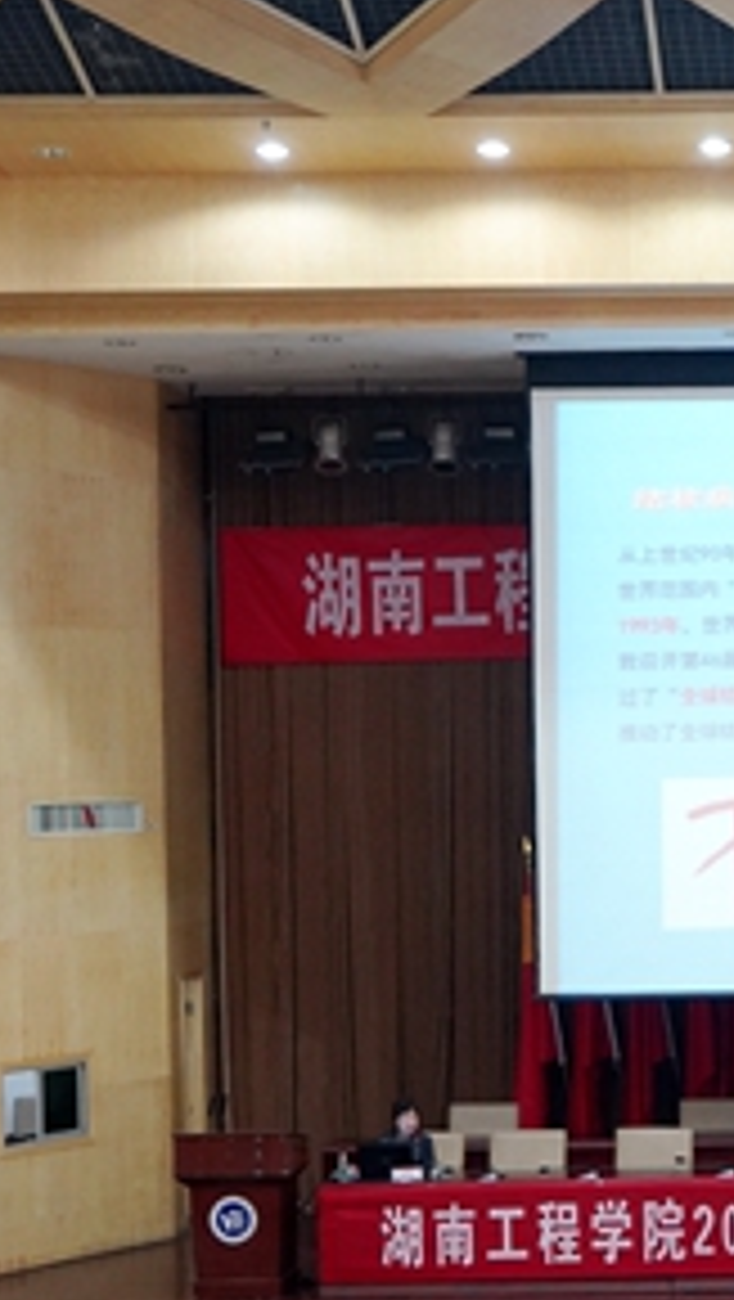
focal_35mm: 87
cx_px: 1018
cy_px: 823
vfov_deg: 24.4
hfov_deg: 13.3
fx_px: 3004
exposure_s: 1/125
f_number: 4
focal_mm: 40
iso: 4000
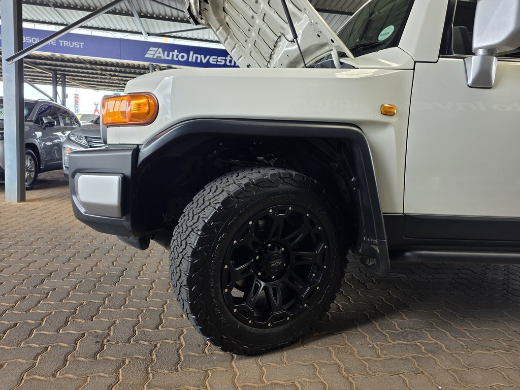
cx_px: 260
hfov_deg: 73.9
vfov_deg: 58.9
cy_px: 195
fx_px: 346
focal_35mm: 23
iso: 64
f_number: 1.7
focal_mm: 6.25
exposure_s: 1/180
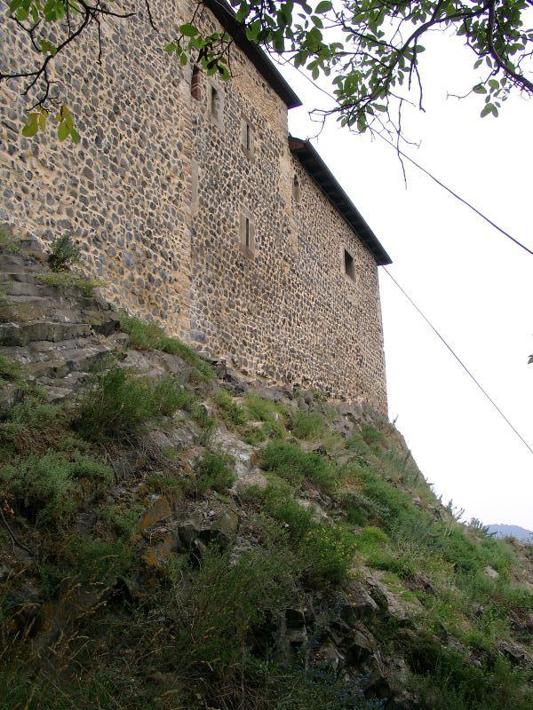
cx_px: 266
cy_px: 355
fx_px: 698
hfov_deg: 41.8
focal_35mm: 34
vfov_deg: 54.0
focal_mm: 7.13
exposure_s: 1/191
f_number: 4
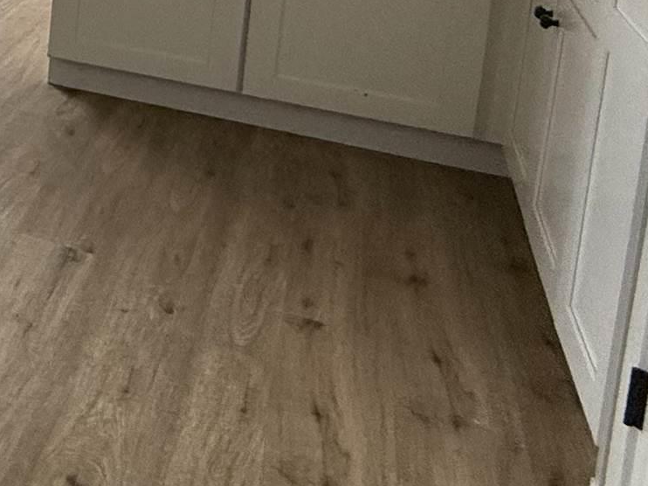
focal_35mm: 58
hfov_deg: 21.0
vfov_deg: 22.5
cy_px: -149
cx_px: -547
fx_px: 1085
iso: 200
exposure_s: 1/99
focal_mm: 2.22
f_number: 2.2
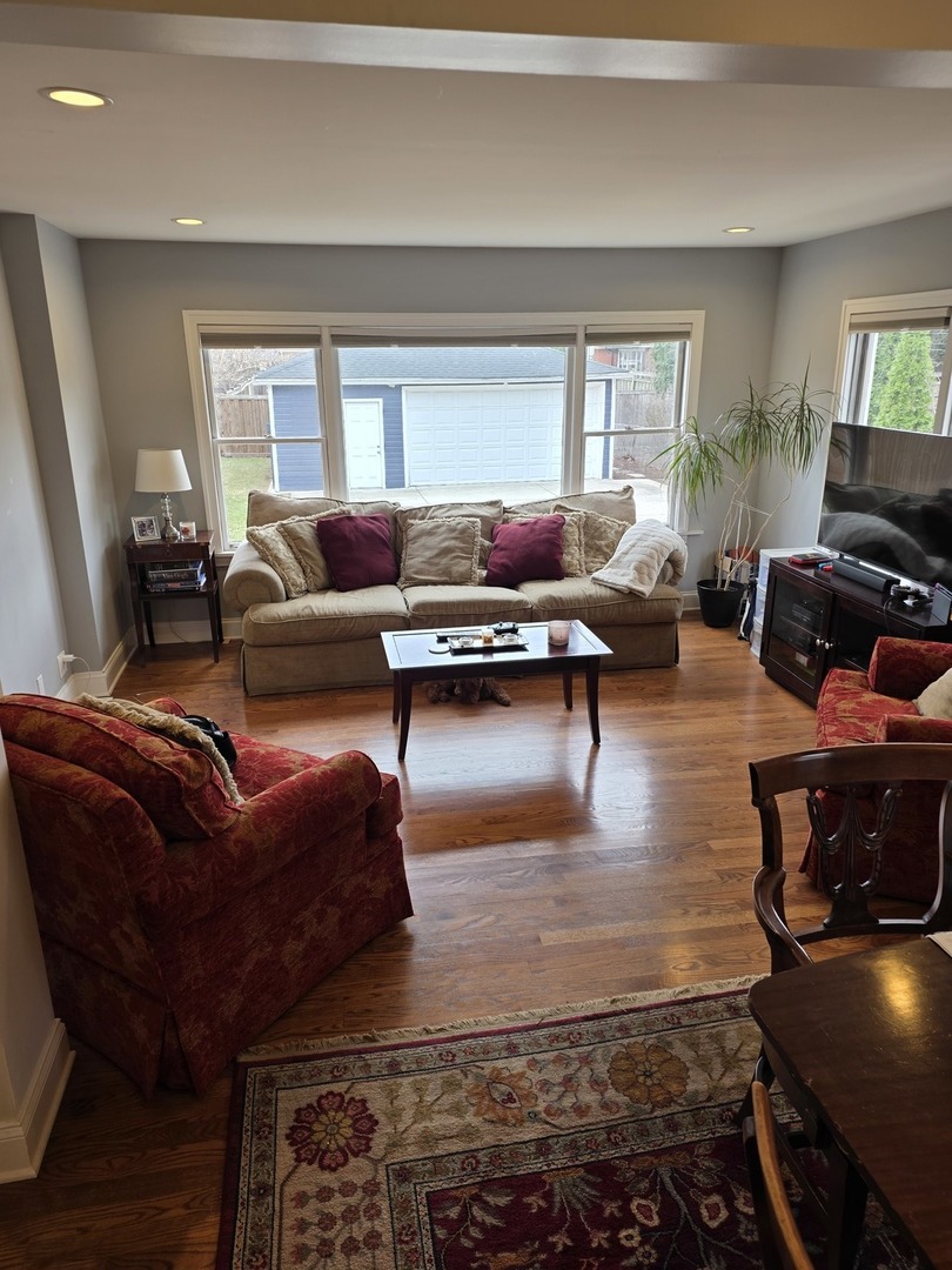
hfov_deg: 58.9
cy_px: 635
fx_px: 843
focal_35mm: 23
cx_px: 476
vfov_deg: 73.9
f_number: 1.7
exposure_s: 1/120
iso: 40
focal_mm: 6.25
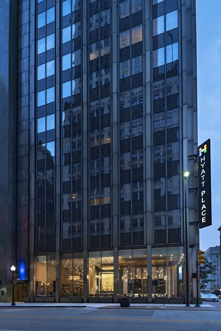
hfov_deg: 61.9
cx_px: 108
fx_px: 184
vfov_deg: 83.9
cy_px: 172
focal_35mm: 20
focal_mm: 19
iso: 200
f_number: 13
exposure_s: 1.3
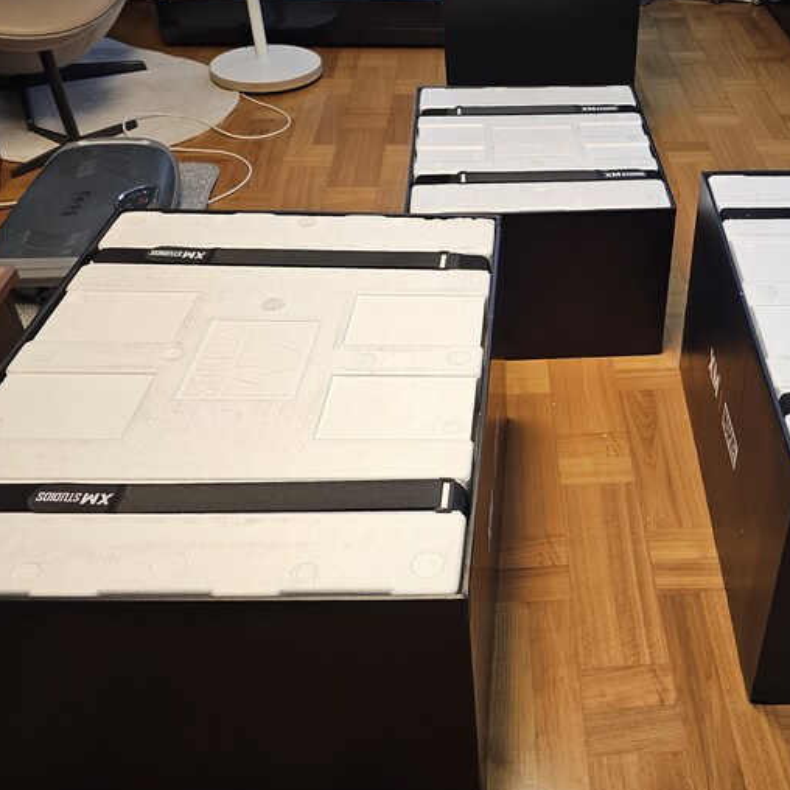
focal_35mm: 36
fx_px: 930
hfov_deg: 44.6
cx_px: 585
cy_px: 355
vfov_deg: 46.0
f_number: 1.7
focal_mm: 6.3
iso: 160
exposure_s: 1/120
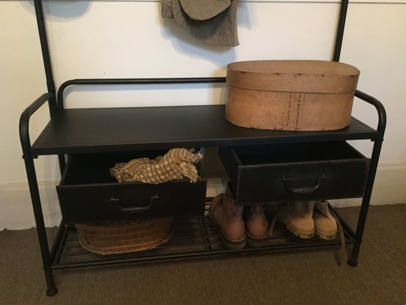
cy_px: 152
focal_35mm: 31
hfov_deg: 58.4
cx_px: 203
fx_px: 364
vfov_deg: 45.4
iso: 400
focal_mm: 3.3
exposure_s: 1/17
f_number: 2.4
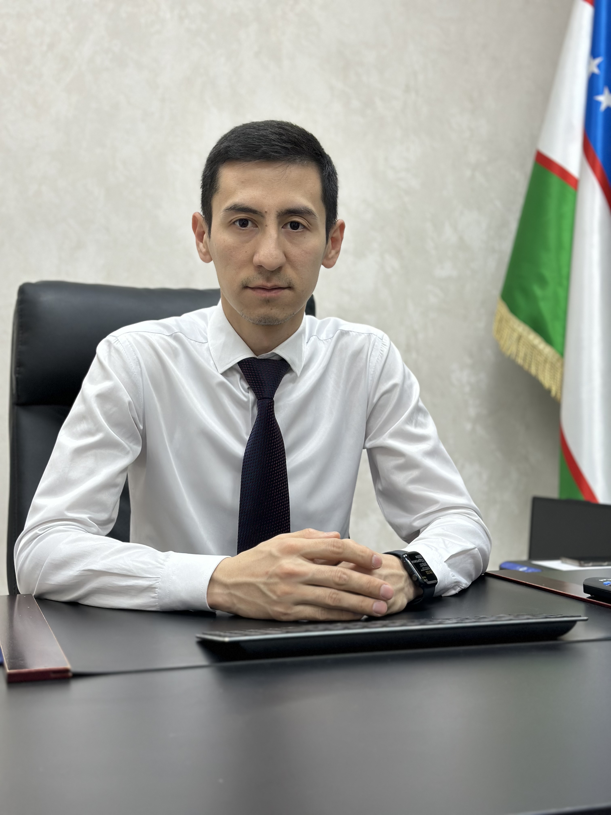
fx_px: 1130
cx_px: 306
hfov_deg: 30.3
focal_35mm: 48
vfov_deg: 39.7
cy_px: 408
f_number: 1.78
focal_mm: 6.86
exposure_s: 1/121
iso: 125
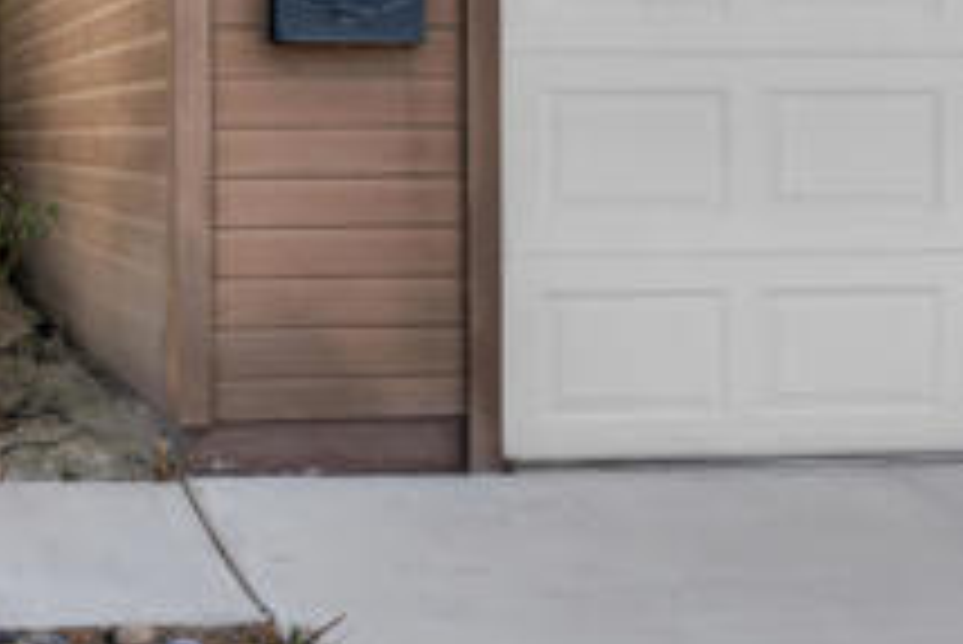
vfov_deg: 15.8
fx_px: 2302
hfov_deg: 23.3
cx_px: 202
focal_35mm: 86
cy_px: 155
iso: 100
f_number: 9
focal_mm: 18
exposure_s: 1/100
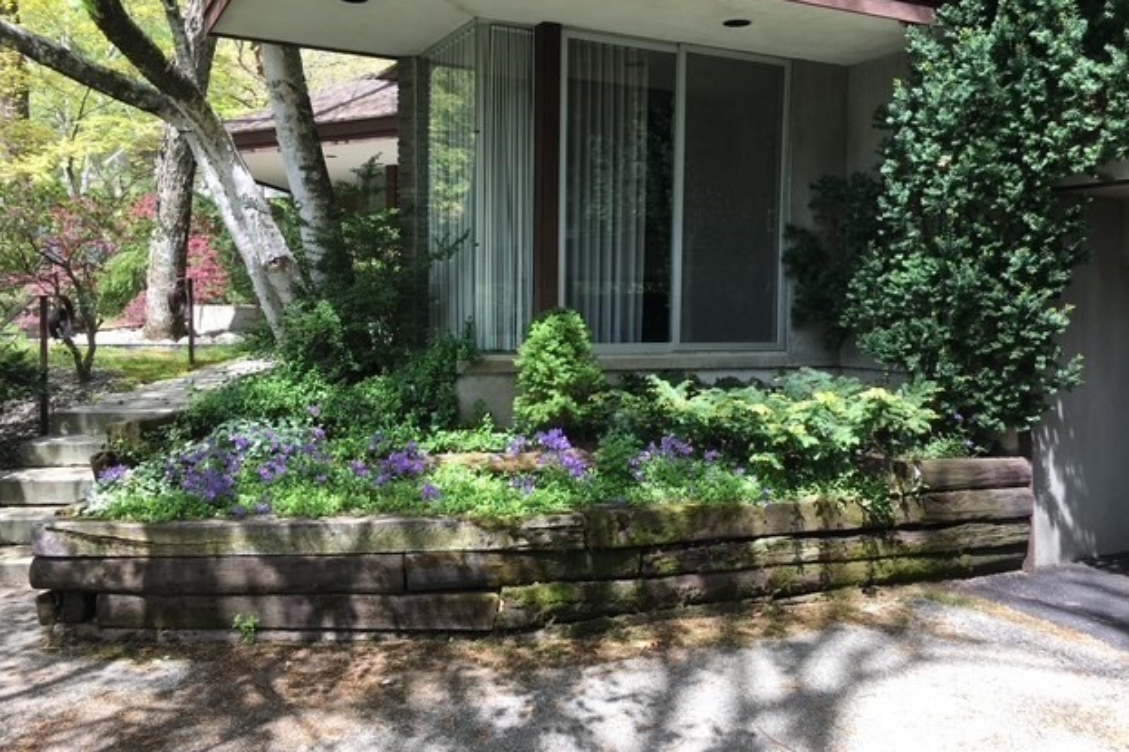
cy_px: 337
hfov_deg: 60.3
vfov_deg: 42.3
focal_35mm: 31
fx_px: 972
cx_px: 578
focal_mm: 4.15
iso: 25
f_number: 2.2
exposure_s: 1/200
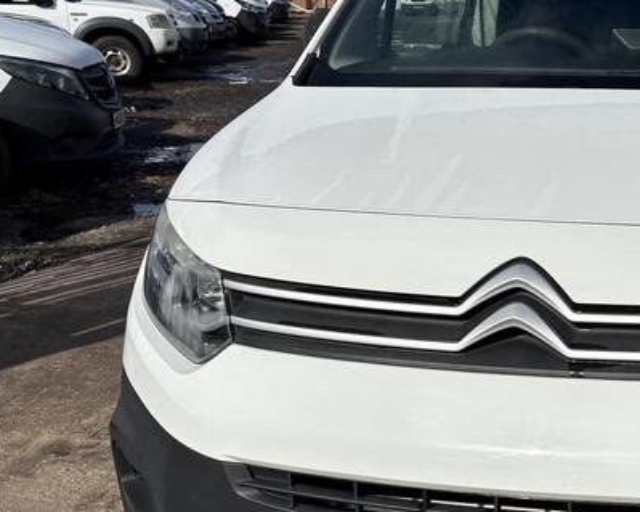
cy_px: 295
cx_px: 624
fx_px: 1079
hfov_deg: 30.9
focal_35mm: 57
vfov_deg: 26.6
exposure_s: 1/10101
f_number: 1.6
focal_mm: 5.96
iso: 50
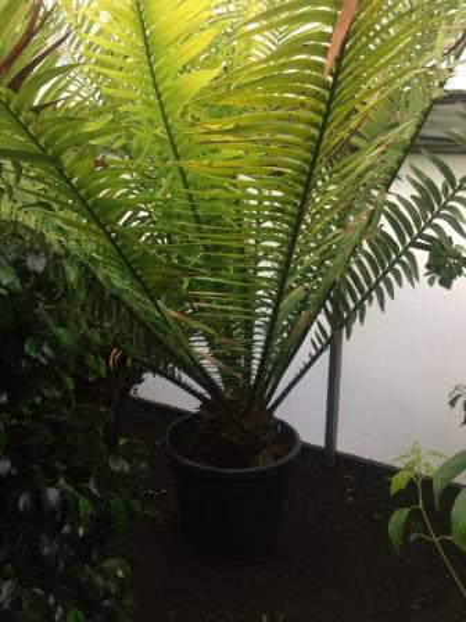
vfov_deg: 61.7
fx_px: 521
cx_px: 233
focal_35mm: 29
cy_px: 311
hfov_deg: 48.2
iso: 32
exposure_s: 1/33
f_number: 2.2
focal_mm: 4.15
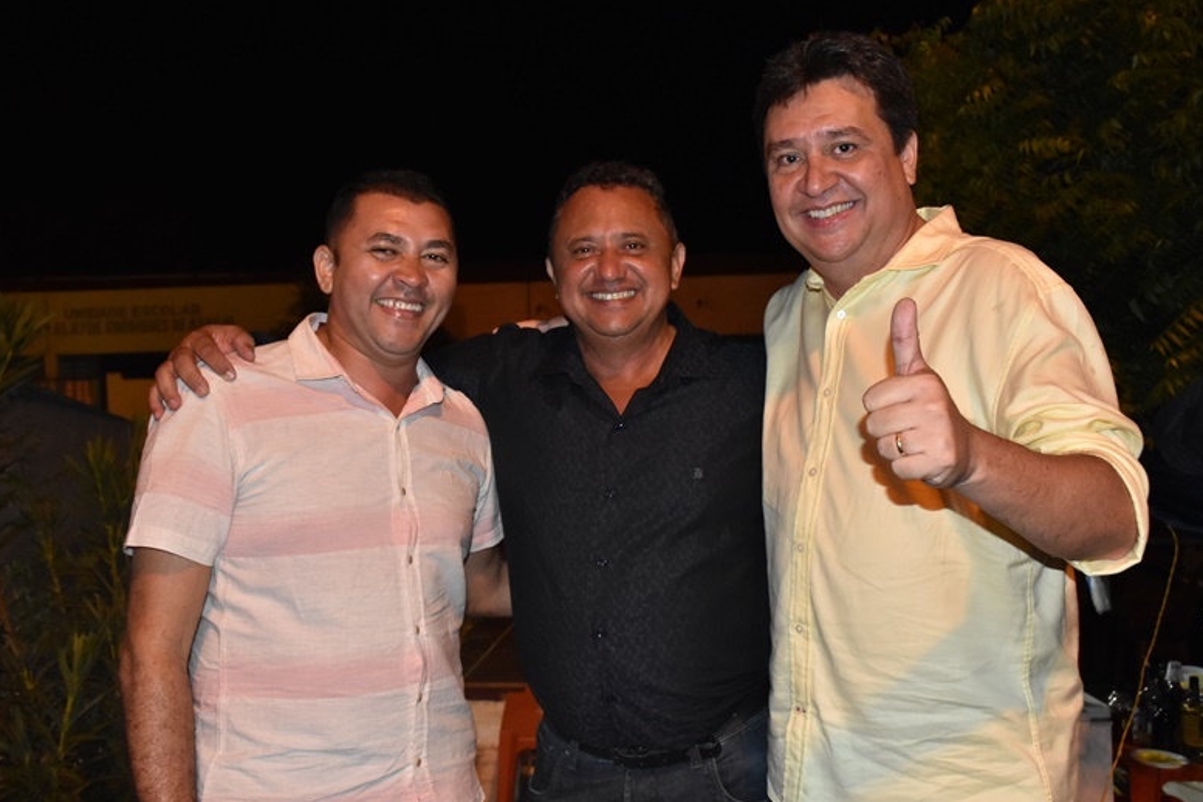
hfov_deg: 53.8
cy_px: 402
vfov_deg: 37.3
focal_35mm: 36
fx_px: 1187
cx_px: 613
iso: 2500
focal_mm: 23
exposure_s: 1/100
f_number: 5.6
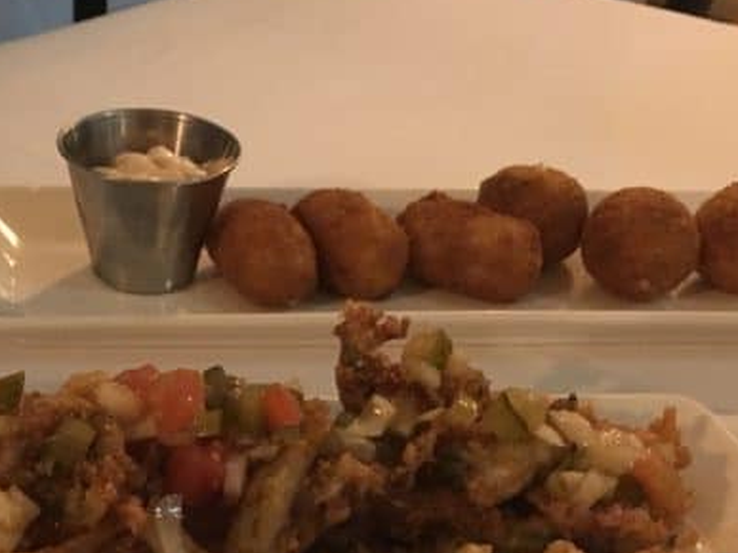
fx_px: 1279
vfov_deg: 24.2
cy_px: 393
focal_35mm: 60
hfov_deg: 31.6
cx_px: 177
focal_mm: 4.15
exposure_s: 1/15
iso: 500
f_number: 2.2
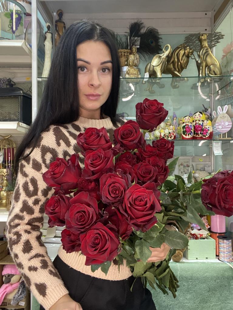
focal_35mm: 30
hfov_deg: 46.8
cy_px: 155
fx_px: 269
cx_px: 116
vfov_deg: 60.0
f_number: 2.2
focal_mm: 2.71
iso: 320
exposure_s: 1/60
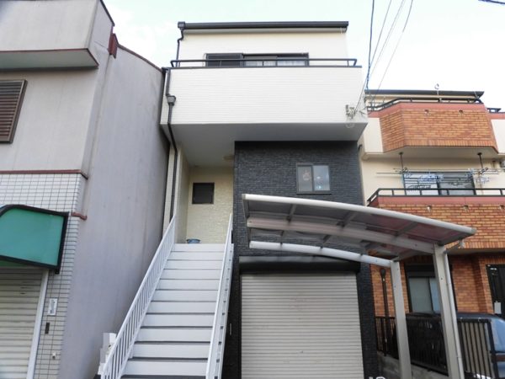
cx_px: 252
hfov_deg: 71.6
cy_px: 190
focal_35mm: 24
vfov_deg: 56.8
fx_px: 350
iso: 100
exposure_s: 1/100
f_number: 3.1
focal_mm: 4.3
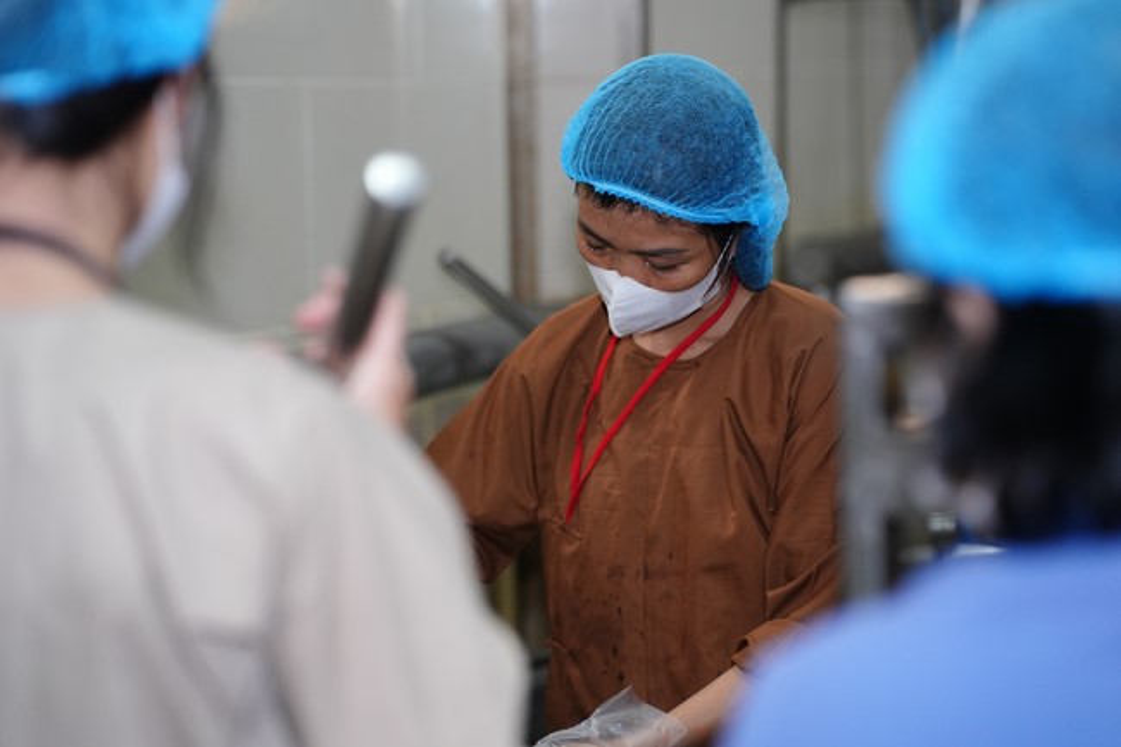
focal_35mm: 101
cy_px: 374
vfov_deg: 13.5
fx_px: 3144
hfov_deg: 20.2
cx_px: 560
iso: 2000
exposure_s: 1/250
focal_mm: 101
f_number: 2.8
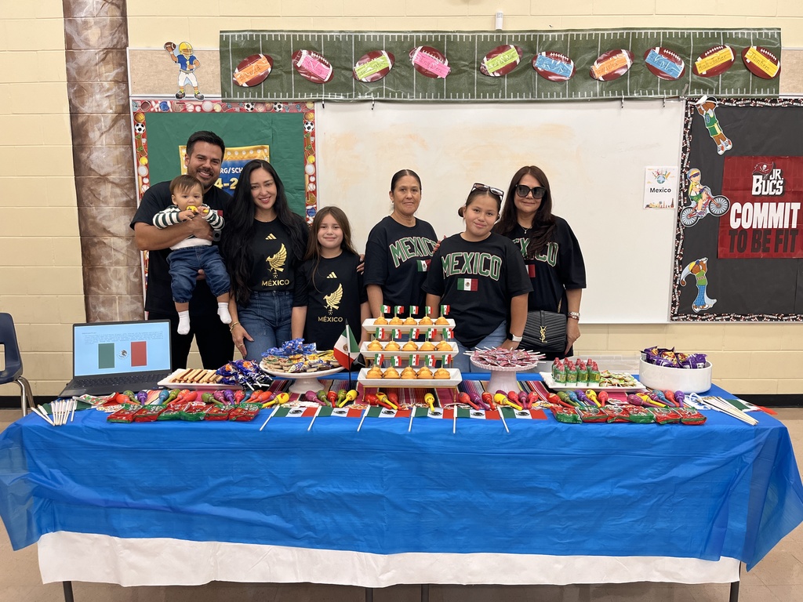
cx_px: 402
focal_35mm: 26
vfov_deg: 53.1
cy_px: 301
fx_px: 603
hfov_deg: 67.3
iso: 125
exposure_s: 1/120
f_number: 1.6
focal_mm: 5.1
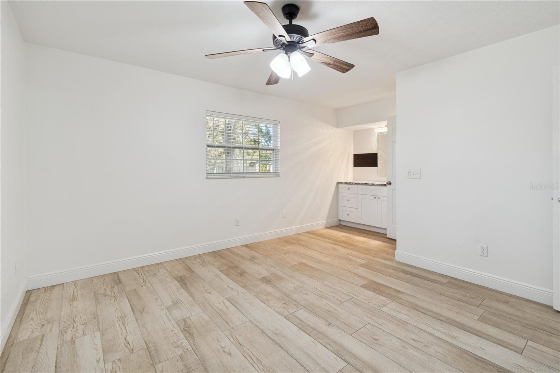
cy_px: 186
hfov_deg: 100.4
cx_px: 280
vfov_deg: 77.3
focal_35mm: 15
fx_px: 233
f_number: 7.1
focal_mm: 10
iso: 100
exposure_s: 1/8
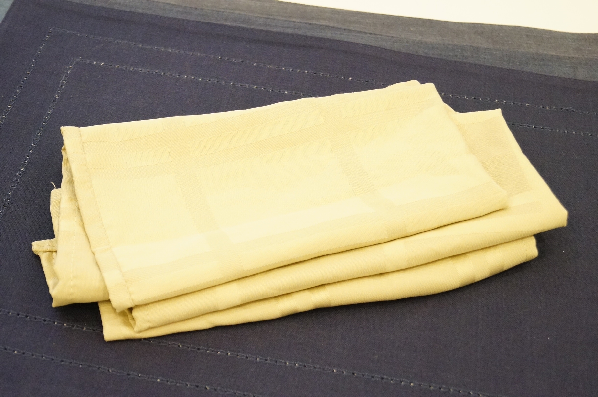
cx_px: 299
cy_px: 198
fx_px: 995
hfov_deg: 33.4
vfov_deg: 22.5
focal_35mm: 60
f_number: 5
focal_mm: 40
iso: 3200
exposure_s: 1/40
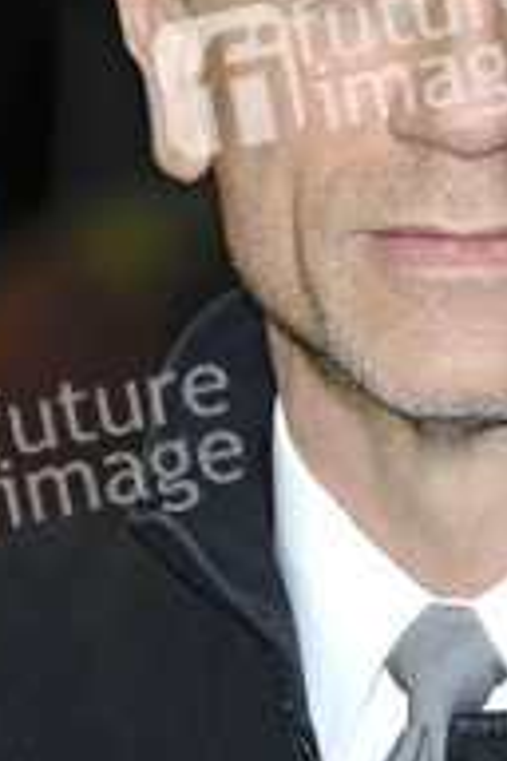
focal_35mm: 485
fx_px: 10246
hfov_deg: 2.8
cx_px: 473
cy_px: 262
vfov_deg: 4.3
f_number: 4
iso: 320
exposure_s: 1/200
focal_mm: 155
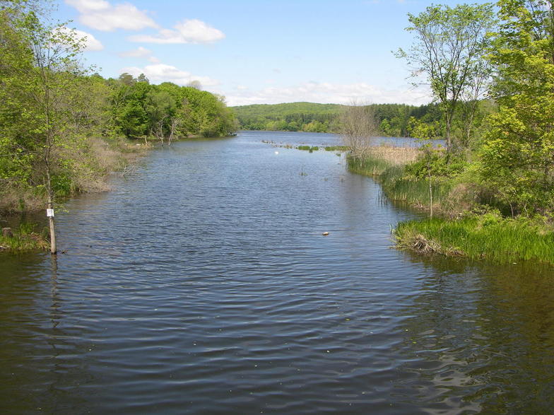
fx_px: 560
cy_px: 208
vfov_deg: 40.7
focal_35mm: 35
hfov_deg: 52.7
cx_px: 277
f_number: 5.6
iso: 50
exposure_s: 1/193
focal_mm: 8.9
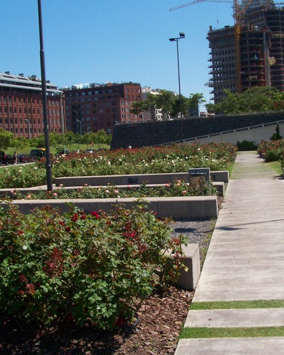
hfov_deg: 29.6
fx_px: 536
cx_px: 173
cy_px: 177
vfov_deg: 36.7
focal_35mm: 51
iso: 200
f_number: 7.1
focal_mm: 6.3
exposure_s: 1/1000
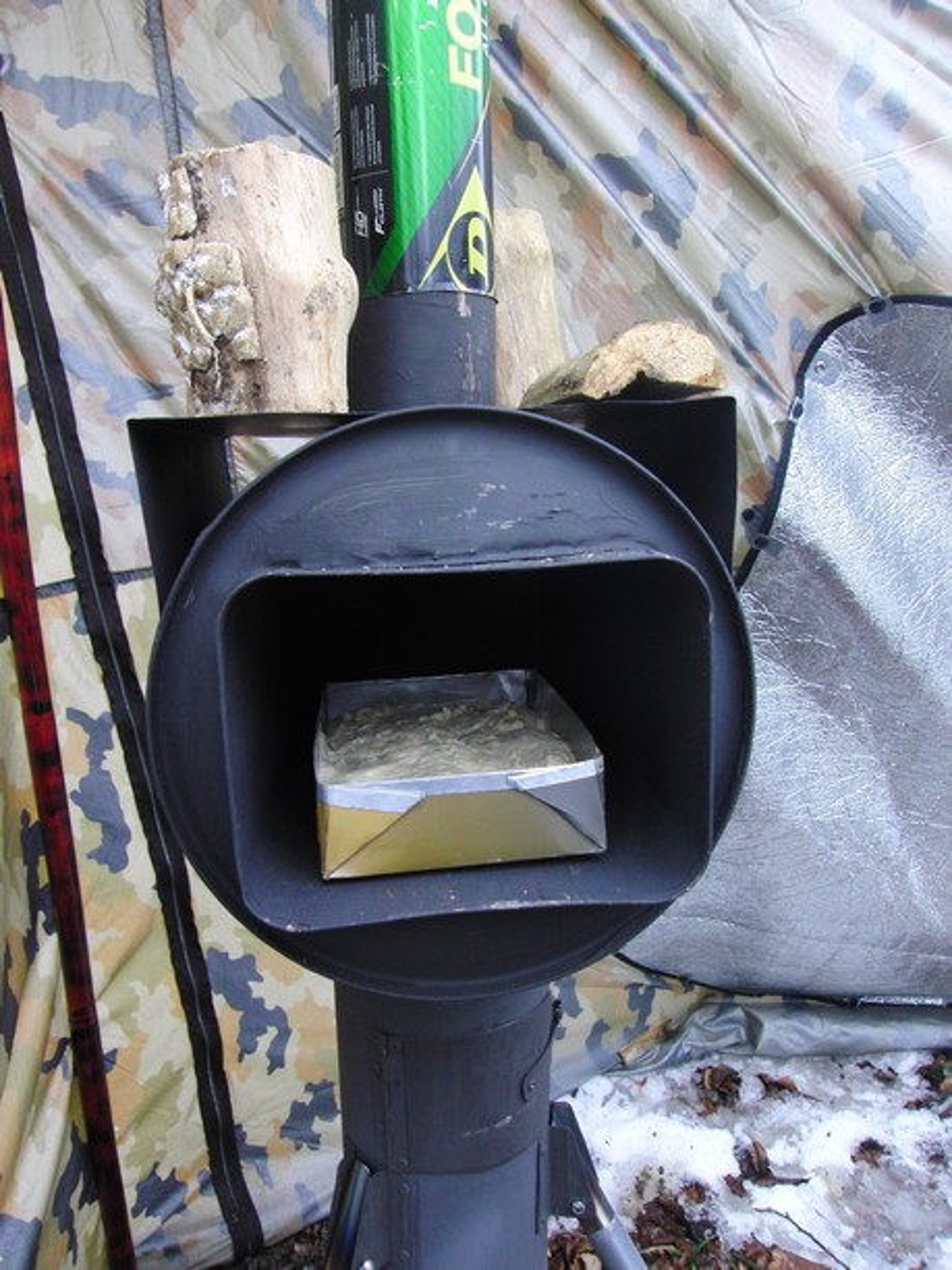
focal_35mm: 26
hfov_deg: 53.1
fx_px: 953
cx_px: 476
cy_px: 635
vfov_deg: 67.3
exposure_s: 1/60
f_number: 2.8
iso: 200
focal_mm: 4.6
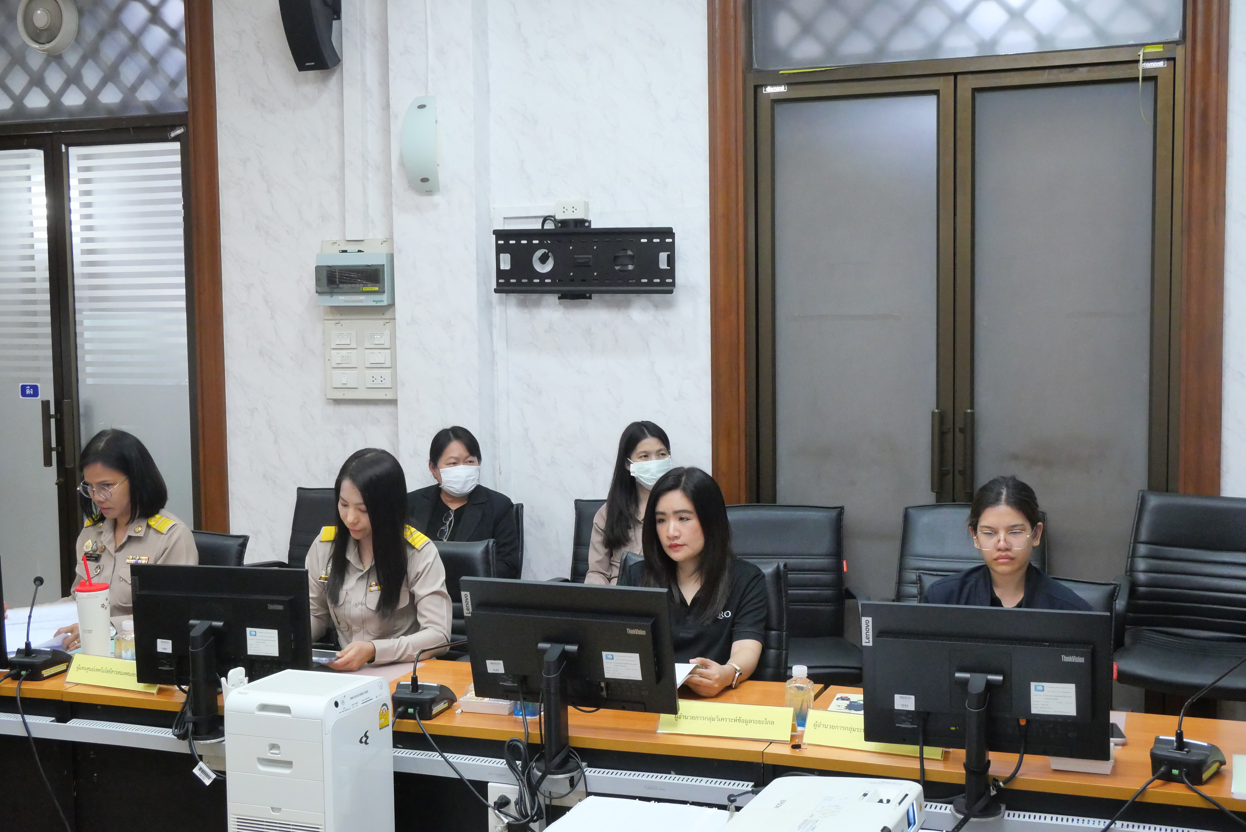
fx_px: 1420
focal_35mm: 41
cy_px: 416
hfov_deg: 47.4
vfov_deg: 32.7
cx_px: 623
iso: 3200
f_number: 7.1
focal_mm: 20
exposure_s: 1/30
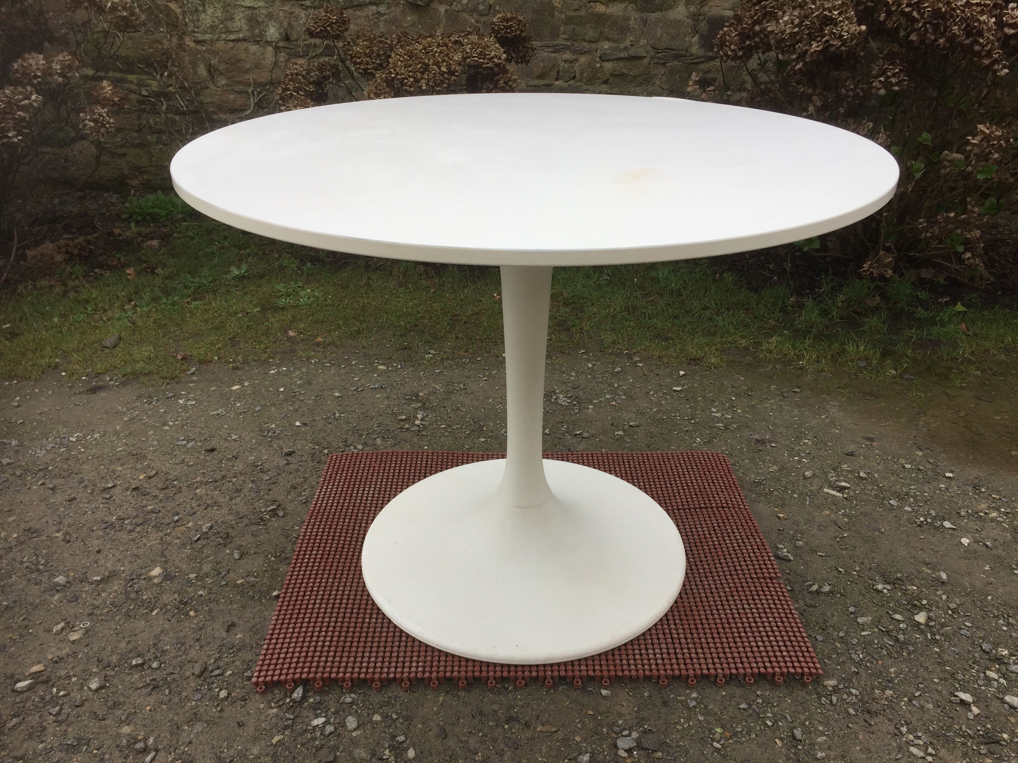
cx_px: 509
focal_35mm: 29
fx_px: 853
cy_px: 382
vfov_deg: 48.2
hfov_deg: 61.7
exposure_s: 1/879
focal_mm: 4.15
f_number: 2.2
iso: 32
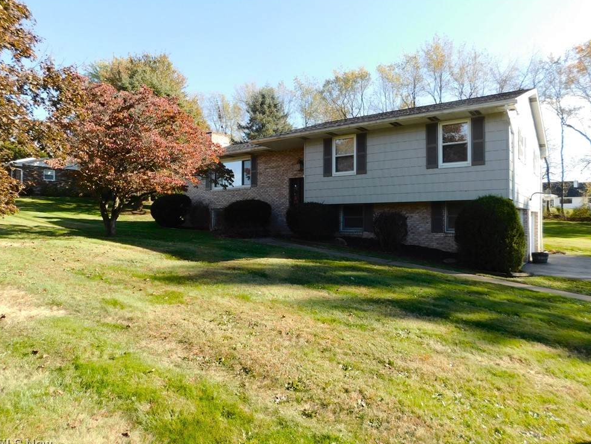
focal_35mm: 24
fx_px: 410
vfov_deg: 56.8
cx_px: 301
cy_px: 226
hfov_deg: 71.6
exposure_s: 1/400
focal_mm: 4
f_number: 3
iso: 125
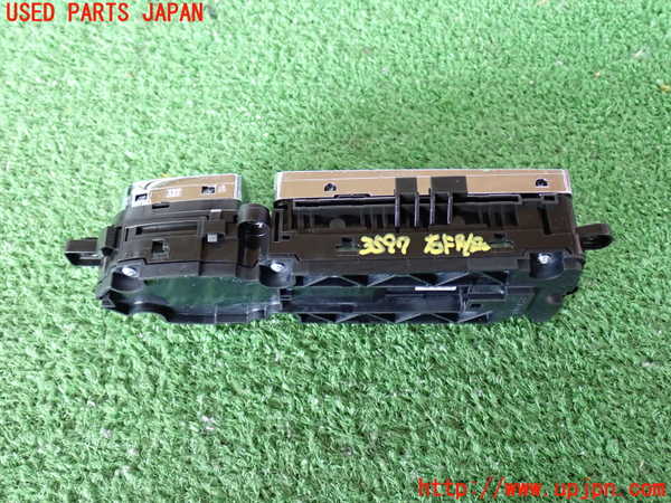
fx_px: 737
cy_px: 252
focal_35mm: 38
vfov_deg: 37.7
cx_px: 336
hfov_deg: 49.0
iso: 800
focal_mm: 6.83
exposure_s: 1/30
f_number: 2.7
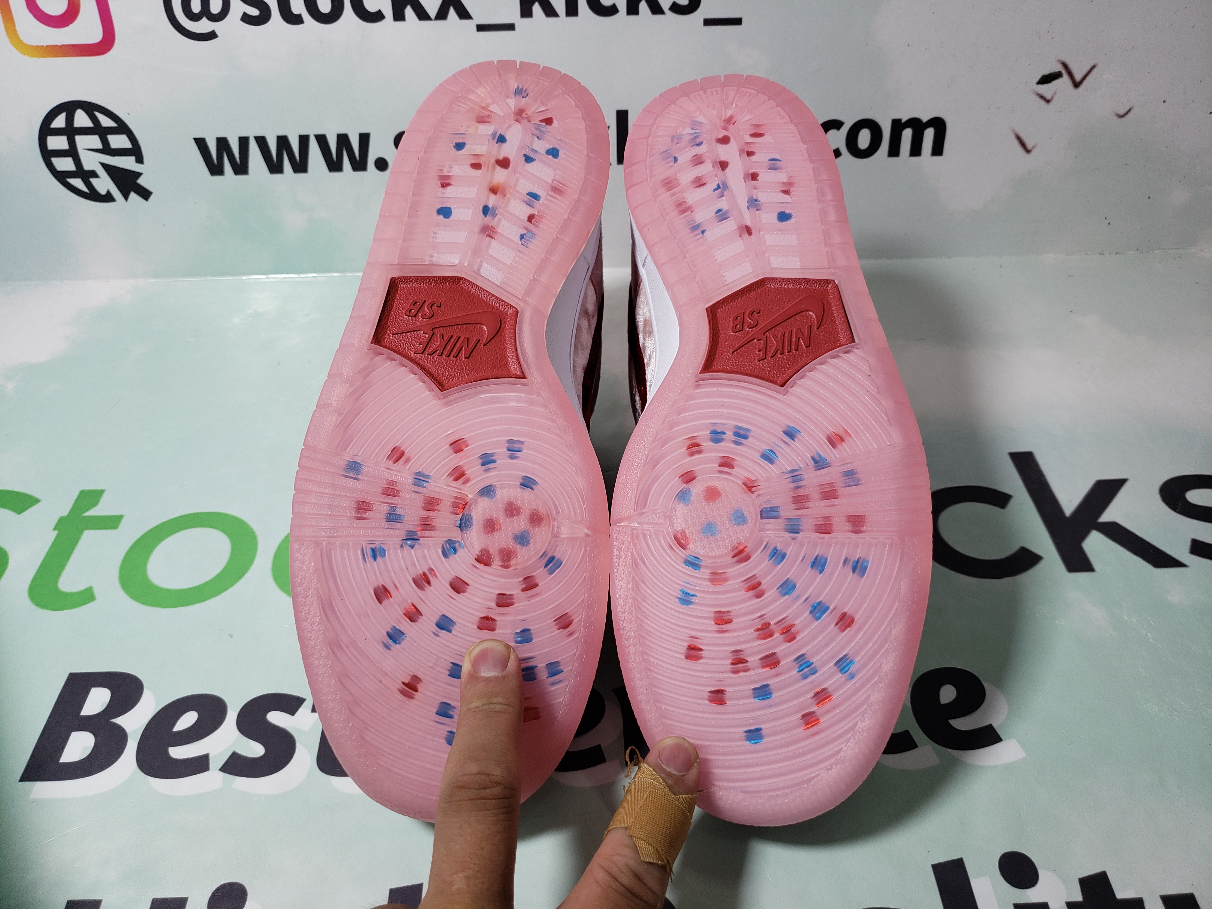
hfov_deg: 67.3
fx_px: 910
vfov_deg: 53.1
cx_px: 606
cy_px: 454
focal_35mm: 26
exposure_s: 1/498
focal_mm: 4.3
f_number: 1.5
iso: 50
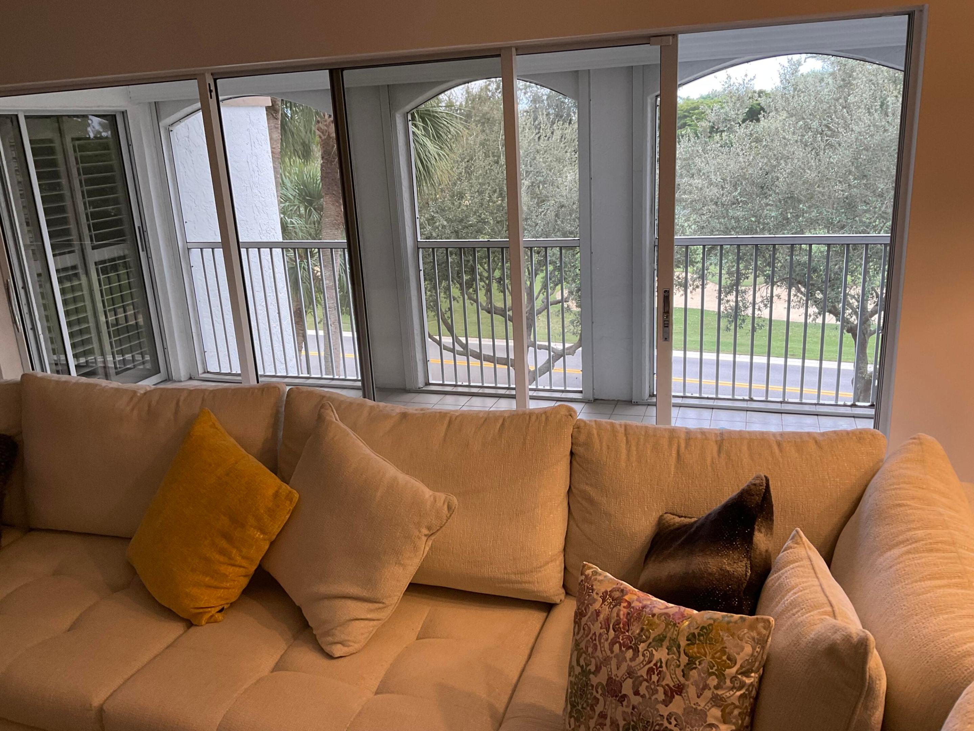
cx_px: 487
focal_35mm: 29
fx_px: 816
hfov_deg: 61.7
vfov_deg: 48.2
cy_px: 366
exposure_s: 1/60
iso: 50
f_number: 1.8
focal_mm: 3
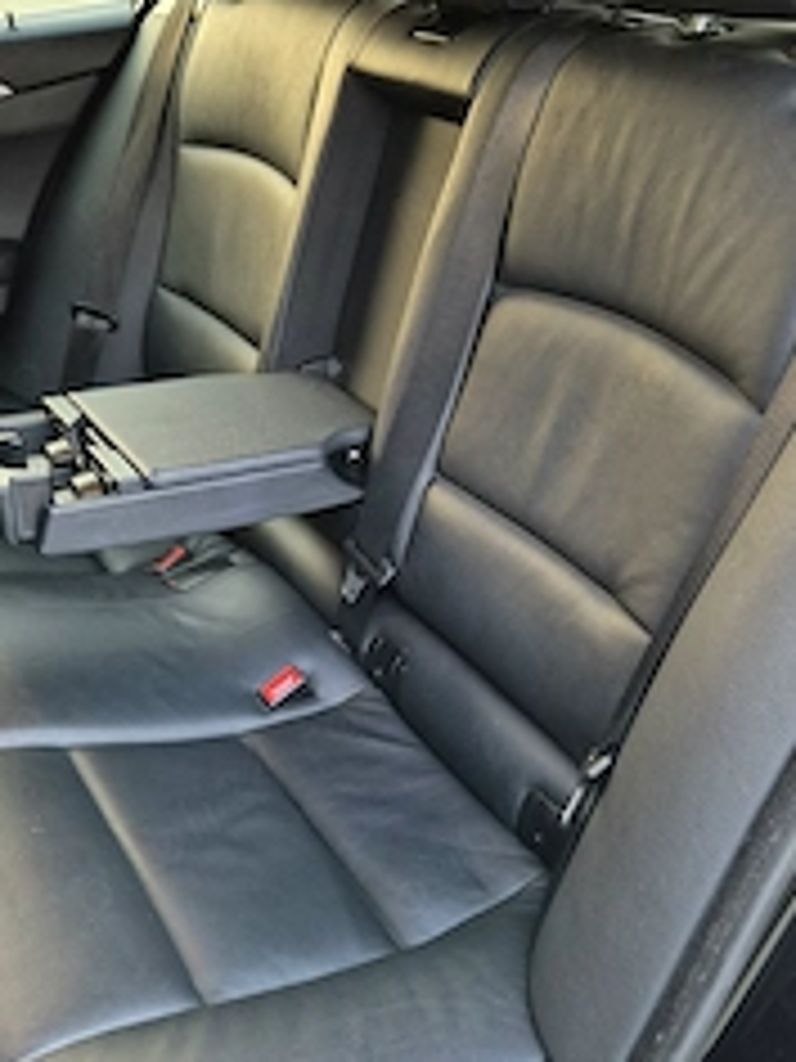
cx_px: 373
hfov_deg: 36.8
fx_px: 1196
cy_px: 540
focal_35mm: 39
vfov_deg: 47.9
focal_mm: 5.4
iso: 800
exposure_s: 1/100
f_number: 1.8
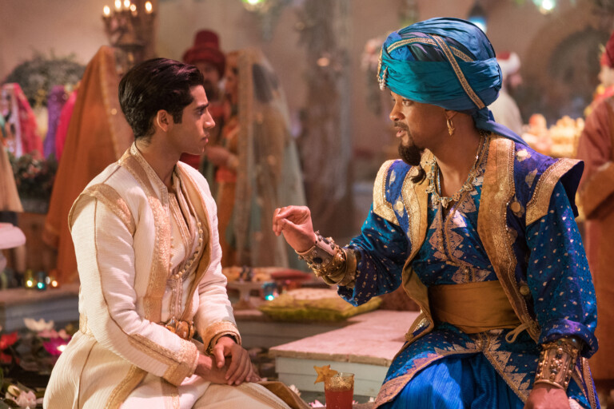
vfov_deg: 16.3
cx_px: 307
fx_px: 1433
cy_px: 204
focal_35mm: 84
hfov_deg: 24.2
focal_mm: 84
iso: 2500
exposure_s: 1/160
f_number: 2.8
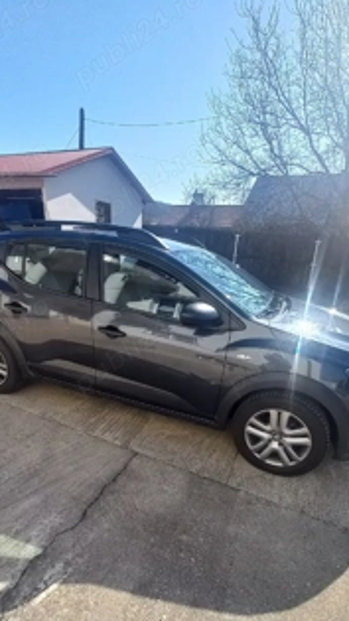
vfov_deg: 91.6
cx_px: 177
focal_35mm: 18
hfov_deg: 61.0
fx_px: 296
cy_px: 369
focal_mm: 1.42
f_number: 2.2
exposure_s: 1/833
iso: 40
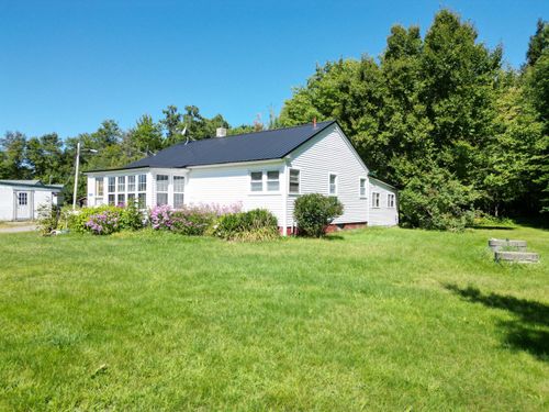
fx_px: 381
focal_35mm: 24
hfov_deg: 71.6
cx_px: 274
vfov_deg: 56.8
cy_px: 206
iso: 160
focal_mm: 6.72
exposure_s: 1/3200
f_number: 1.7
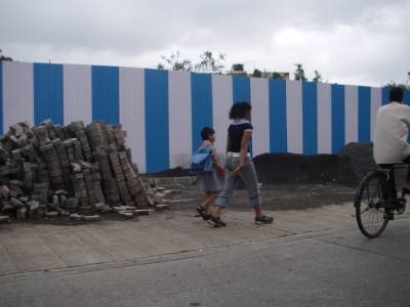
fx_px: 450
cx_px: 205
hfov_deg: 49.0
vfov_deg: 37.7
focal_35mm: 38
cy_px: 154
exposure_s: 1/800
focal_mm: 6.3
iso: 80
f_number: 3.3
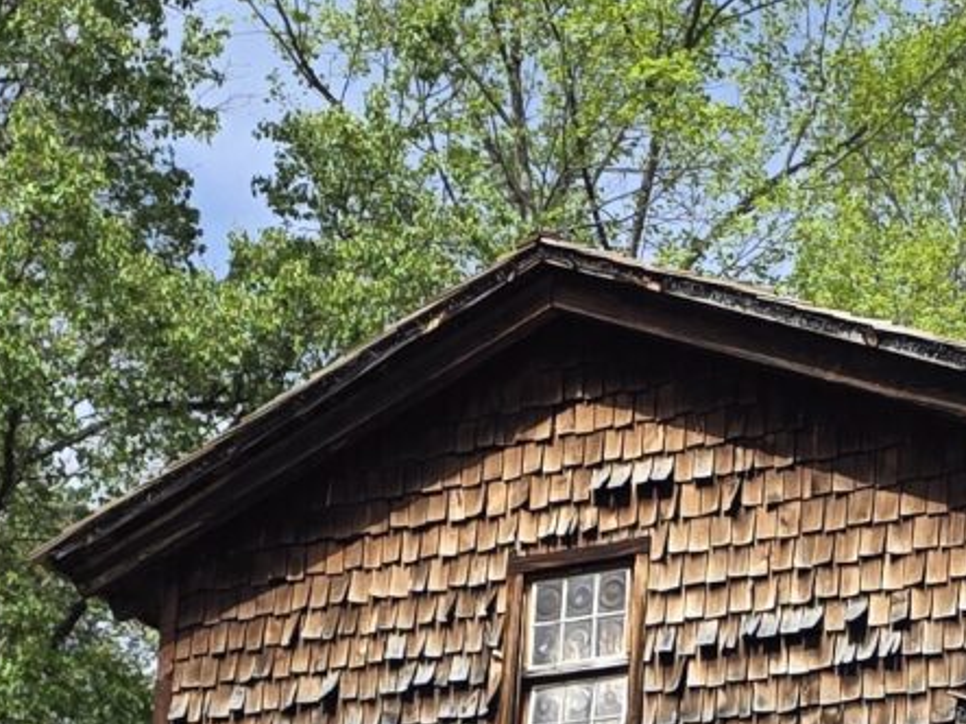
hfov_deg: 14.8
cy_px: 1322
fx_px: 3711
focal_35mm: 133
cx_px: 600
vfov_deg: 10.5
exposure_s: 1/4766
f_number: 1.7
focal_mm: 6.3
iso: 80
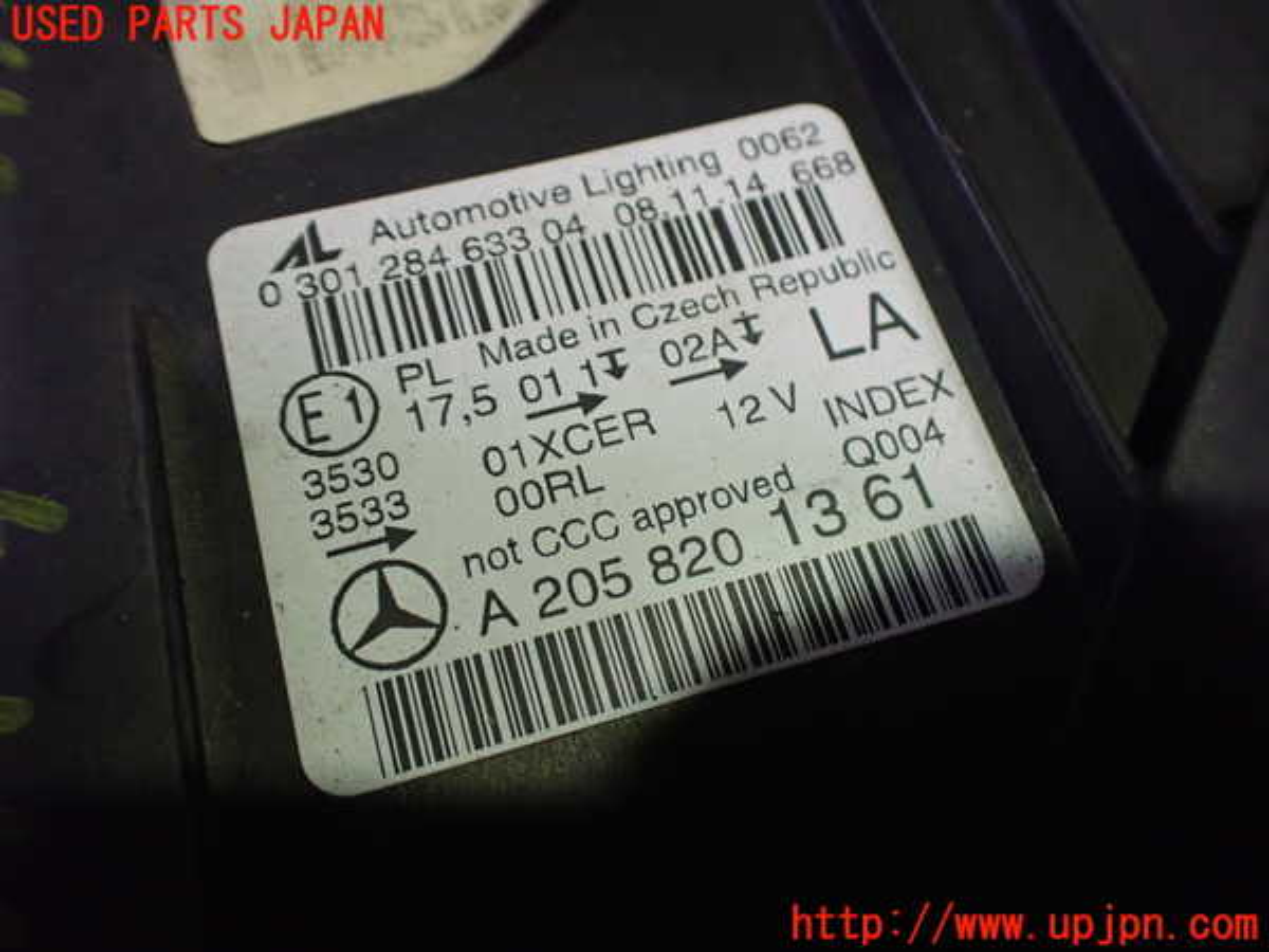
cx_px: 634
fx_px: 1100
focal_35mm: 30
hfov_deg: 60.0
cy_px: 476
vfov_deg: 46.8
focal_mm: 5.4
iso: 800
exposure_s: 1/100
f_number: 2.3
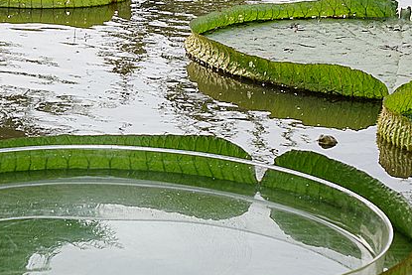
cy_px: 158
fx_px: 2072
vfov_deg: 7.6
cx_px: 119
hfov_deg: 11.3
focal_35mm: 181
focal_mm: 34.62
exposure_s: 1/320
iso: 100
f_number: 4
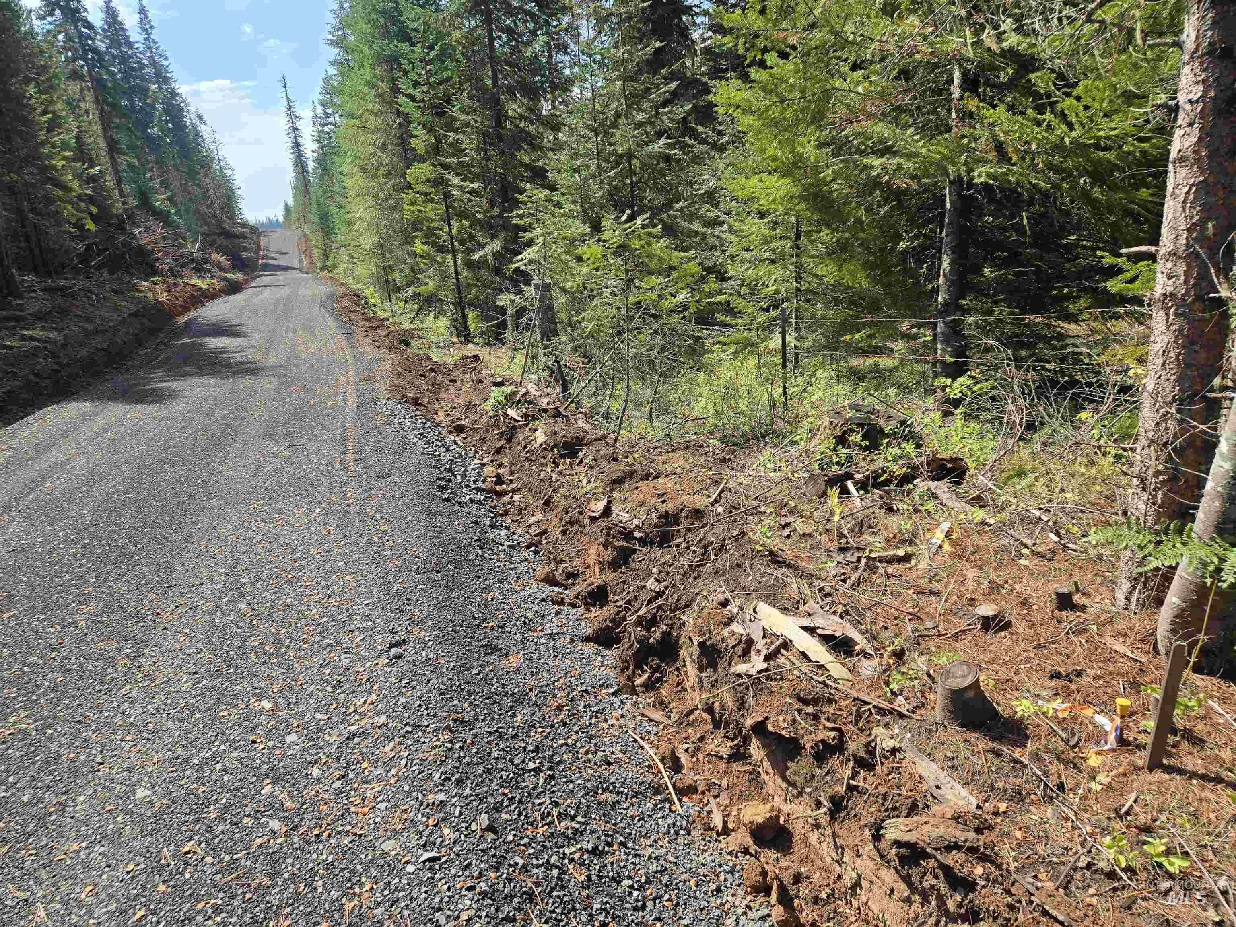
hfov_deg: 73.9
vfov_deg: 58.9
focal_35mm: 23
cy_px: 464
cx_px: 618
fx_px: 821
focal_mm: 5.4
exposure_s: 1/1339
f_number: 1.8
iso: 25
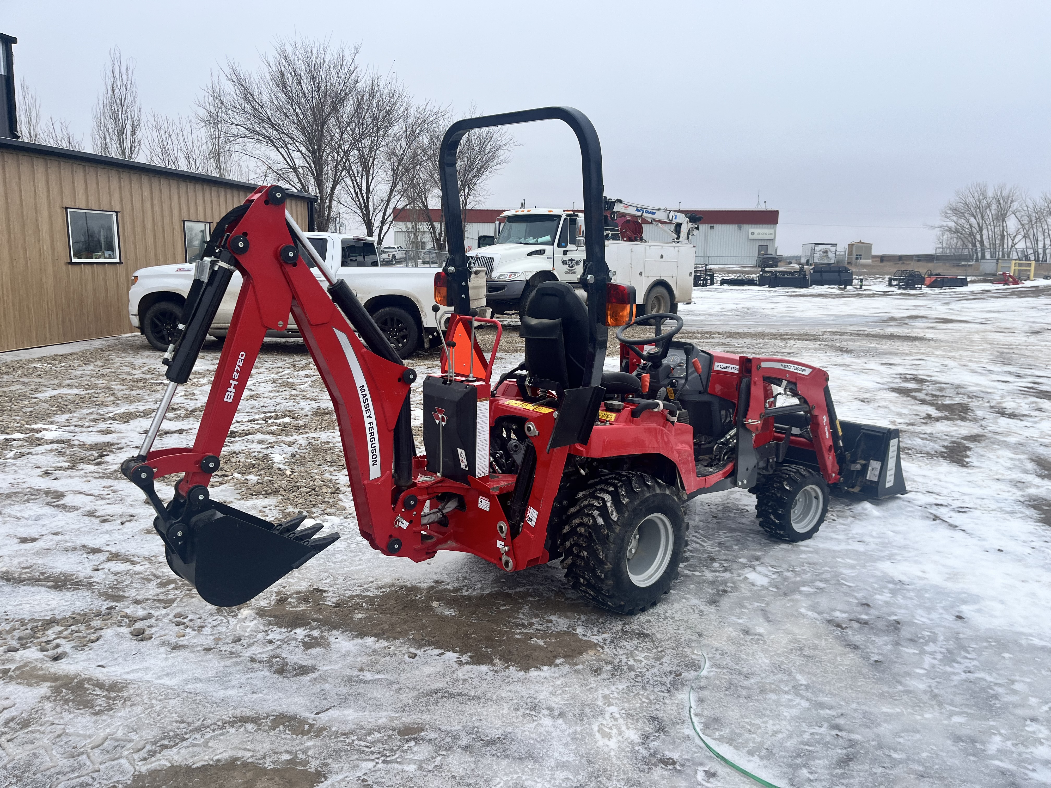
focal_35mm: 26
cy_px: 394
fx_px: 789
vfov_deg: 53.1
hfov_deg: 67.3
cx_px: 526
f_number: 1.6
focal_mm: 5.1
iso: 50
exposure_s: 1/1163
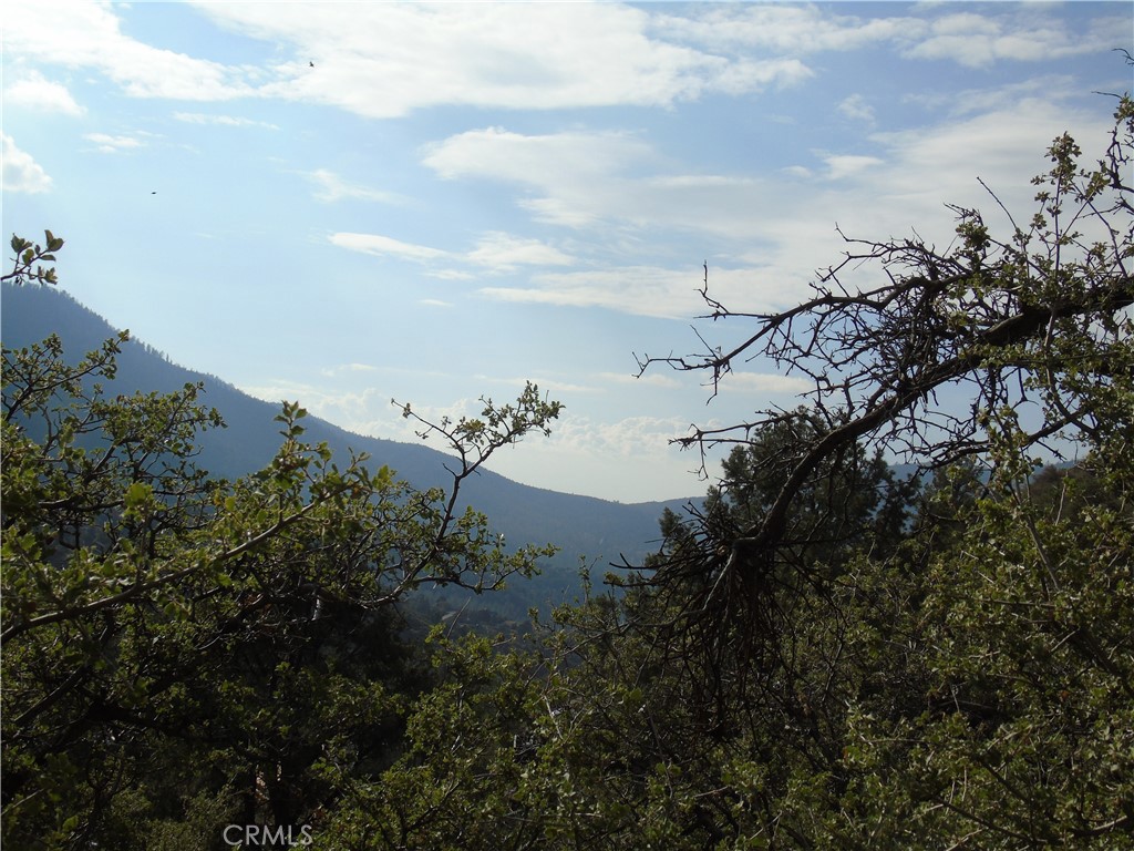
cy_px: 426
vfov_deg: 31.5
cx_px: 567
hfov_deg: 41.2
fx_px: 1507
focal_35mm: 46
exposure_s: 1/1000
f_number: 5.1
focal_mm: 8.2
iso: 80
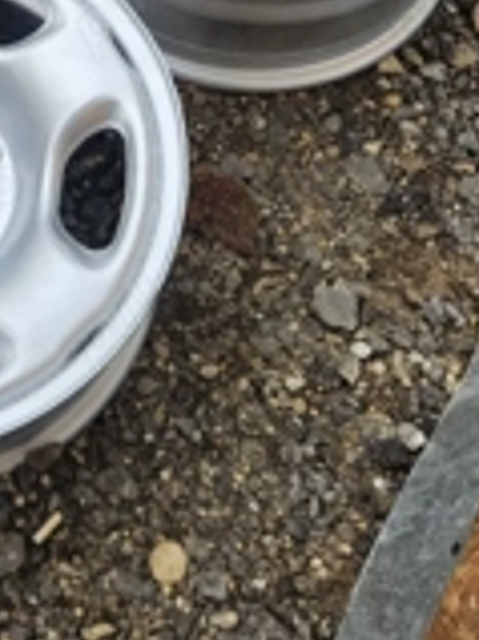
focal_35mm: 58
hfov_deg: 23.8
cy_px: -4
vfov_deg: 30.8
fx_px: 1072
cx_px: -28
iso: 25
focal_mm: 5.4
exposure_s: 1/250
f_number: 1.8
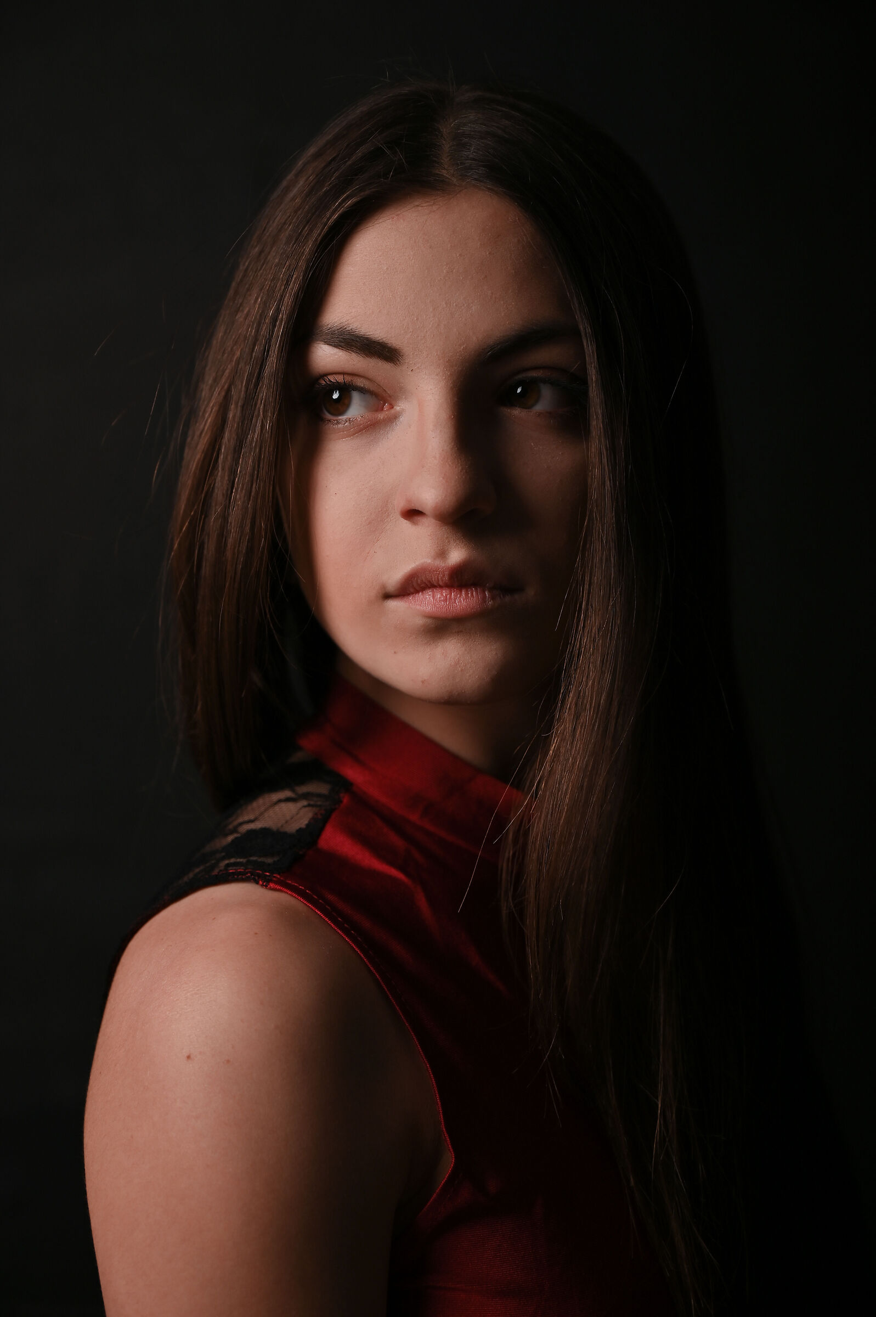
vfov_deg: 31.9
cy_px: 658
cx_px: 438
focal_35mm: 63
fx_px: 2302
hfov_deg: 21.5
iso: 160
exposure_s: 1/200
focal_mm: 63
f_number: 4.5
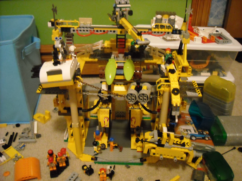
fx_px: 245
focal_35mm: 35
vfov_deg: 40.7
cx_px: 121
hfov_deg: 52.6
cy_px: 90
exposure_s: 1/5
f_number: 2.8
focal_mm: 5.7
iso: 800
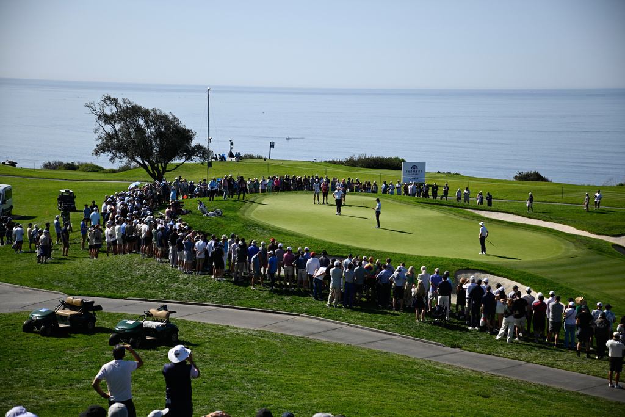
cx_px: 312
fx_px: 1198
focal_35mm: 69
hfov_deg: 29.2
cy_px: 208
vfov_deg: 19.7
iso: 200
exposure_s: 1/2500
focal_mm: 69
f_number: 4
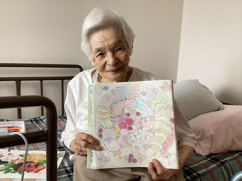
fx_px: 217
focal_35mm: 31
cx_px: 121
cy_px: 90
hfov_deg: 58.4
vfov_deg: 45.4
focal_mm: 3.3
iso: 125
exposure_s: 1/50
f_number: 2.4
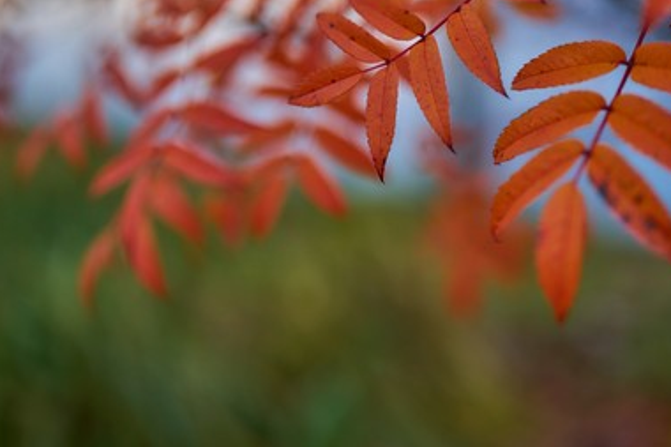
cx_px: 385
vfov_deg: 22.7
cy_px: 91
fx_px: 1099
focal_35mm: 59
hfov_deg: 33.9
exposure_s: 1/400
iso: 100
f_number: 1.2
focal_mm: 35
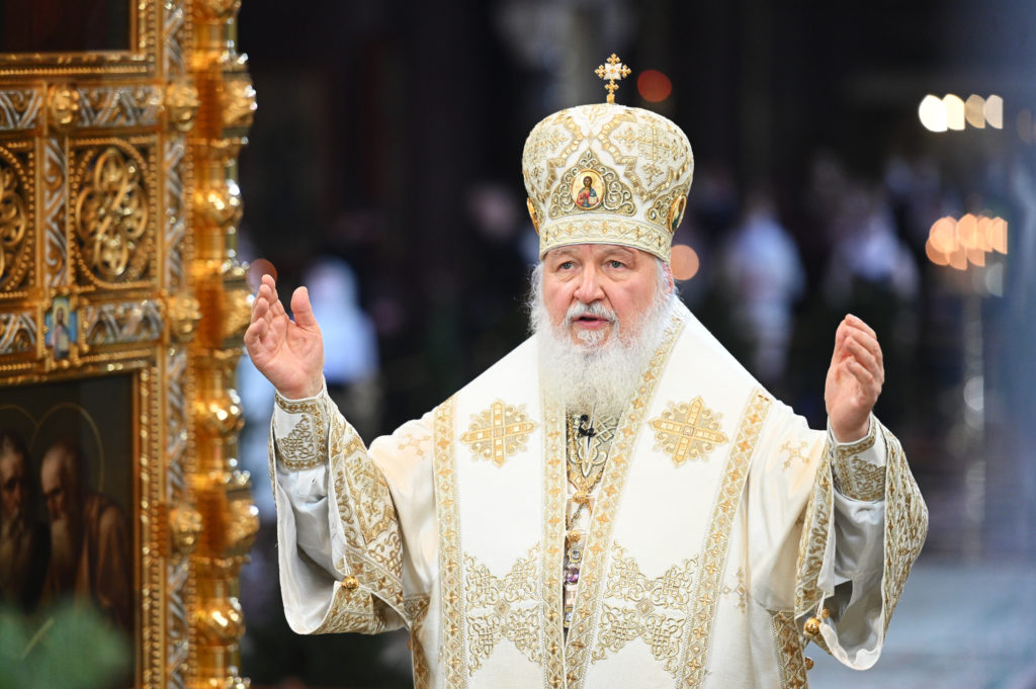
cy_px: 344
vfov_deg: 7.4
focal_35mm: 185
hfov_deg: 11.1
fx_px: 5319
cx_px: 518
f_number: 2.8
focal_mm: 185
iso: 2500
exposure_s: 1/320
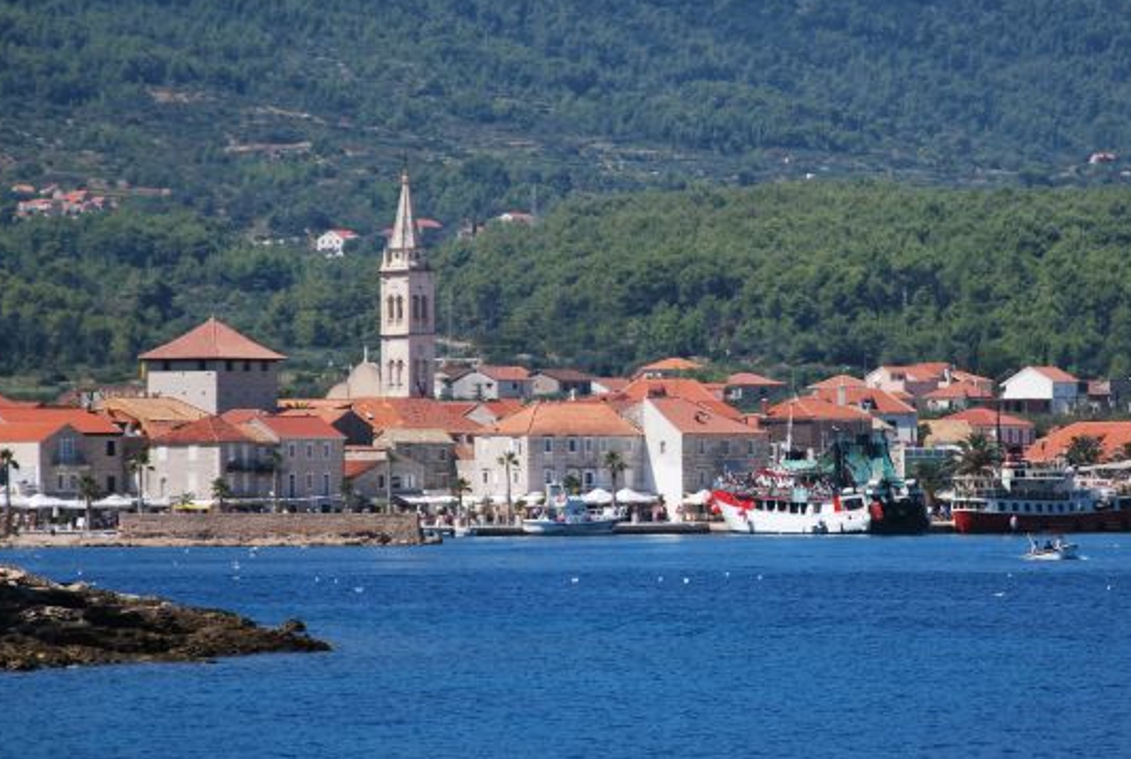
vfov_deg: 5.9
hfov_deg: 8.7
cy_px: 445
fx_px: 7419
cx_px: 714
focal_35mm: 236
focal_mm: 105
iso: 100
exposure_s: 1/500
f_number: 5.6
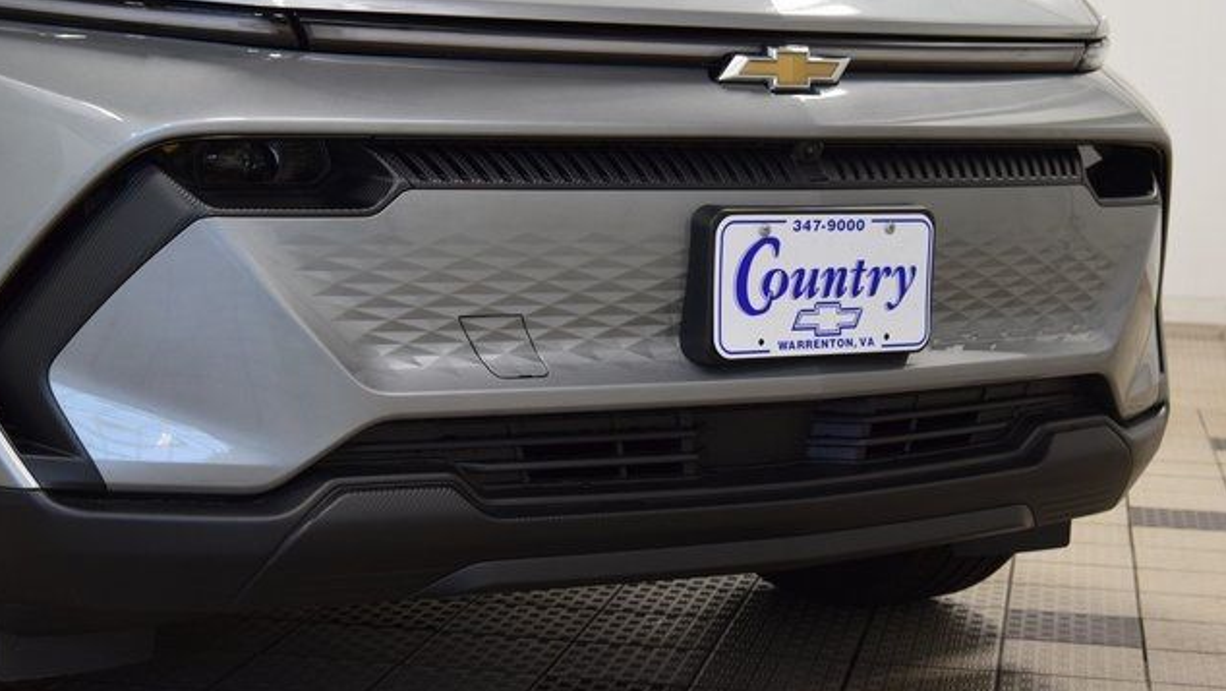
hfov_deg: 29.0
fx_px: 2374
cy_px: 336
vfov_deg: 16.5
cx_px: 609
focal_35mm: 73
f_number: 6.3
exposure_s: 1/60
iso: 1600
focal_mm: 46
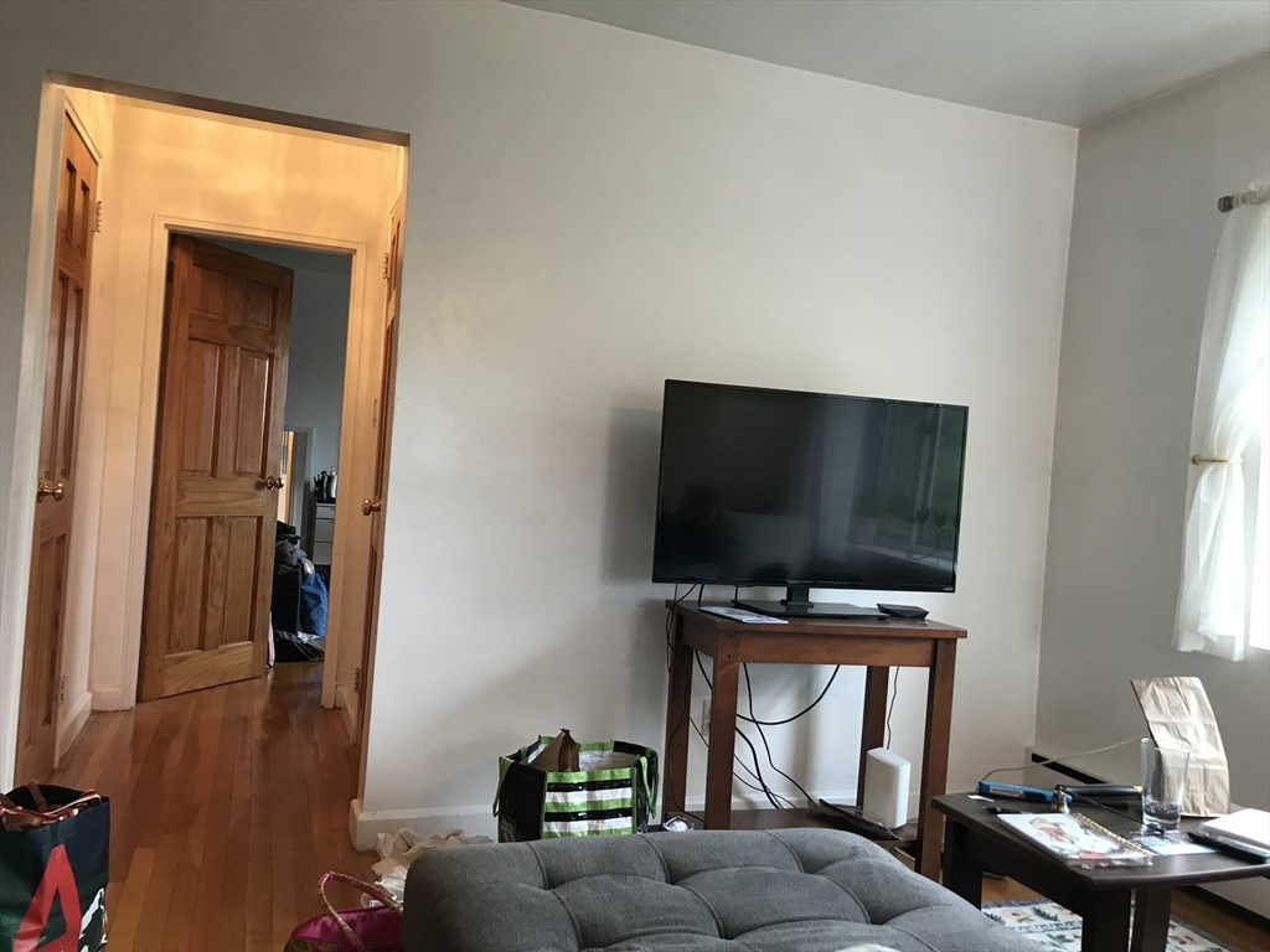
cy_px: 476
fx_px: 1027
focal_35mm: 28
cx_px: 635
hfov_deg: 63.4
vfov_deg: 49.7
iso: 40
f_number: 1.8
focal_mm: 3.99
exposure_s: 1/20
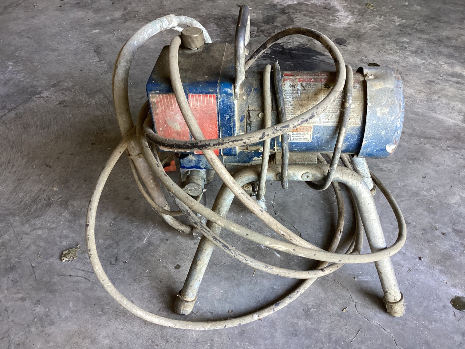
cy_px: 174
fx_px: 416
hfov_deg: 58.3
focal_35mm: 31
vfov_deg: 45.4
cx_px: 232
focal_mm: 3.3
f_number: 2.4
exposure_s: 1/50
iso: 200
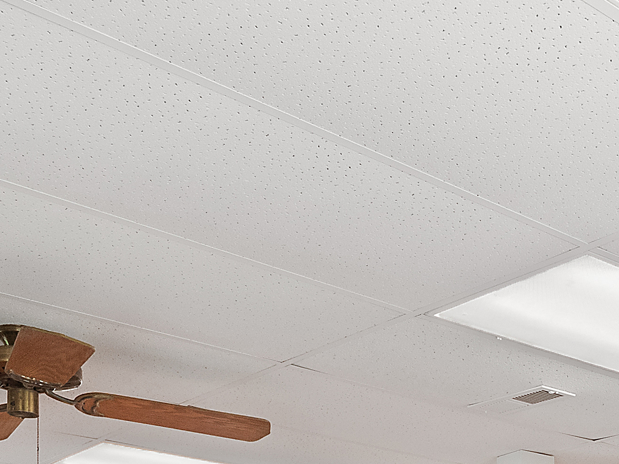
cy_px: 728
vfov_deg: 19.7
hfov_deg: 28.4
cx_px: 650
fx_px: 1126
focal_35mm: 63
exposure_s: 1/6
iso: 400
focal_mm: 8
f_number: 4
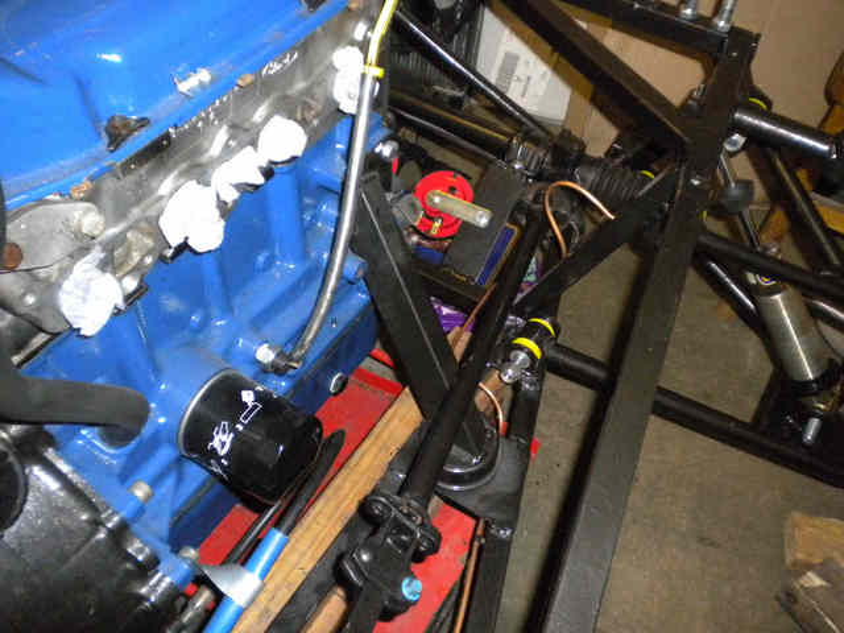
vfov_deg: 40.7
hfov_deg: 52.6
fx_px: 853
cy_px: 316
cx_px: 422
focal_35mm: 35
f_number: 3.1
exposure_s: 1/30
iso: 800
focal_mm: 6.3
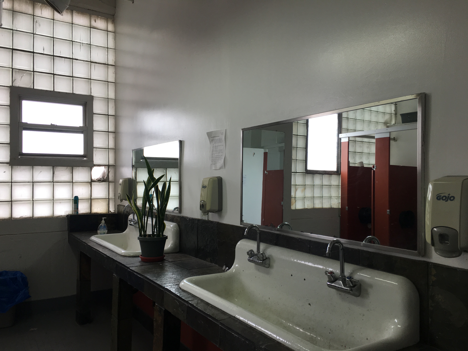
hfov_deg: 61.7
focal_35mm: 29
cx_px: 234
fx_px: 392
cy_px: 176
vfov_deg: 48.2
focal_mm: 4.15
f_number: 2.2
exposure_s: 1/120
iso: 32
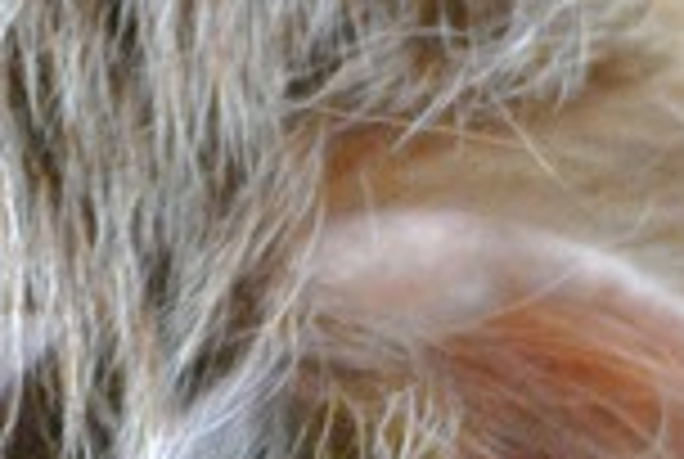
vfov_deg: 0.3
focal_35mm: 5060
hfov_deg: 0.4
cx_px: -1130
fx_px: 96328
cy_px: 920
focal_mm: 500
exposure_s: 1/80
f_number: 6.3
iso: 1600
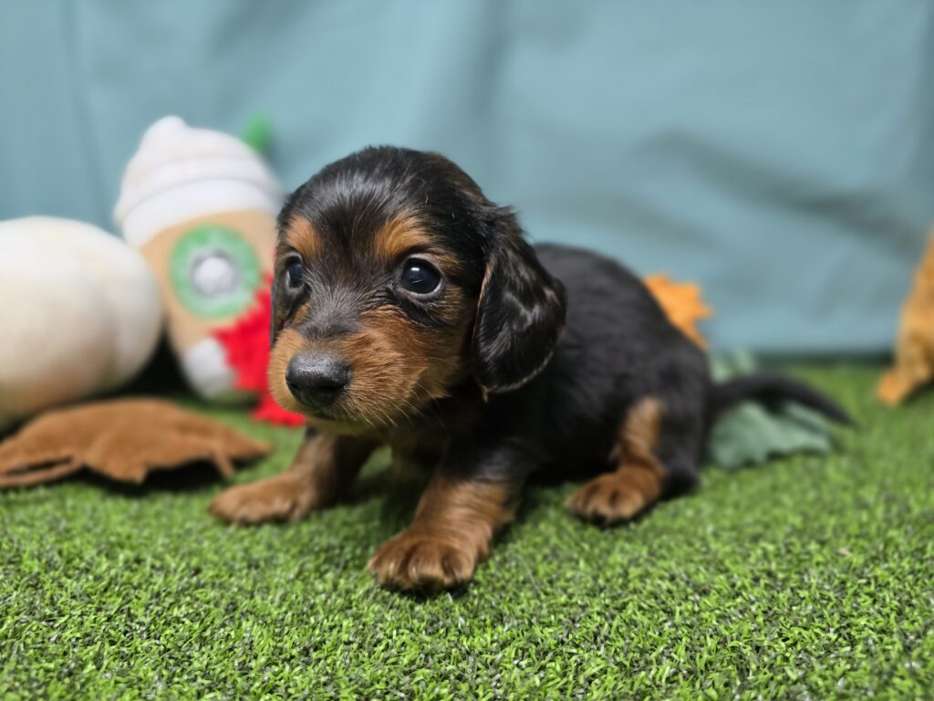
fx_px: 621
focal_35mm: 23
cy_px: 350
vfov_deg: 58.9
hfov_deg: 73.9
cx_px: 467
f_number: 1.7
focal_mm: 6.3
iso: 500
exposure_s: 1/359
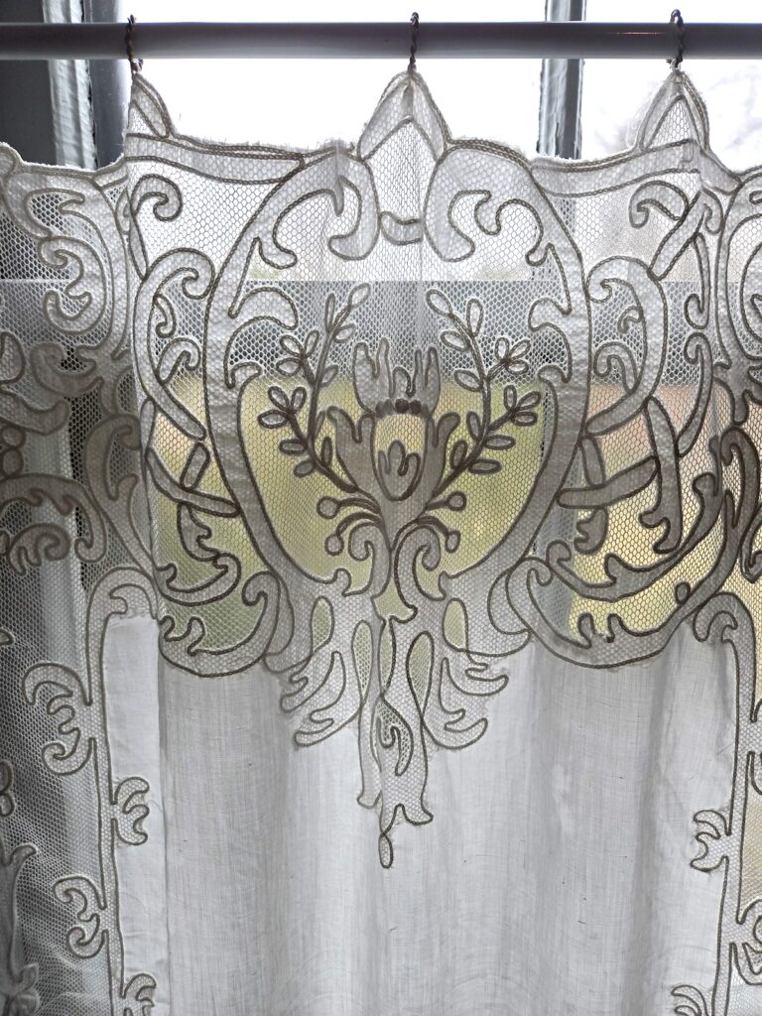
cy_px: 508
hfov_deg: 58.9
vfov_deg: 73.9
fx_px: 675
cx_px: 381
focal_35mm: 23
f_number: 1.8
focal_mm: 5.4
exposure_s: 1/282
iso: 25
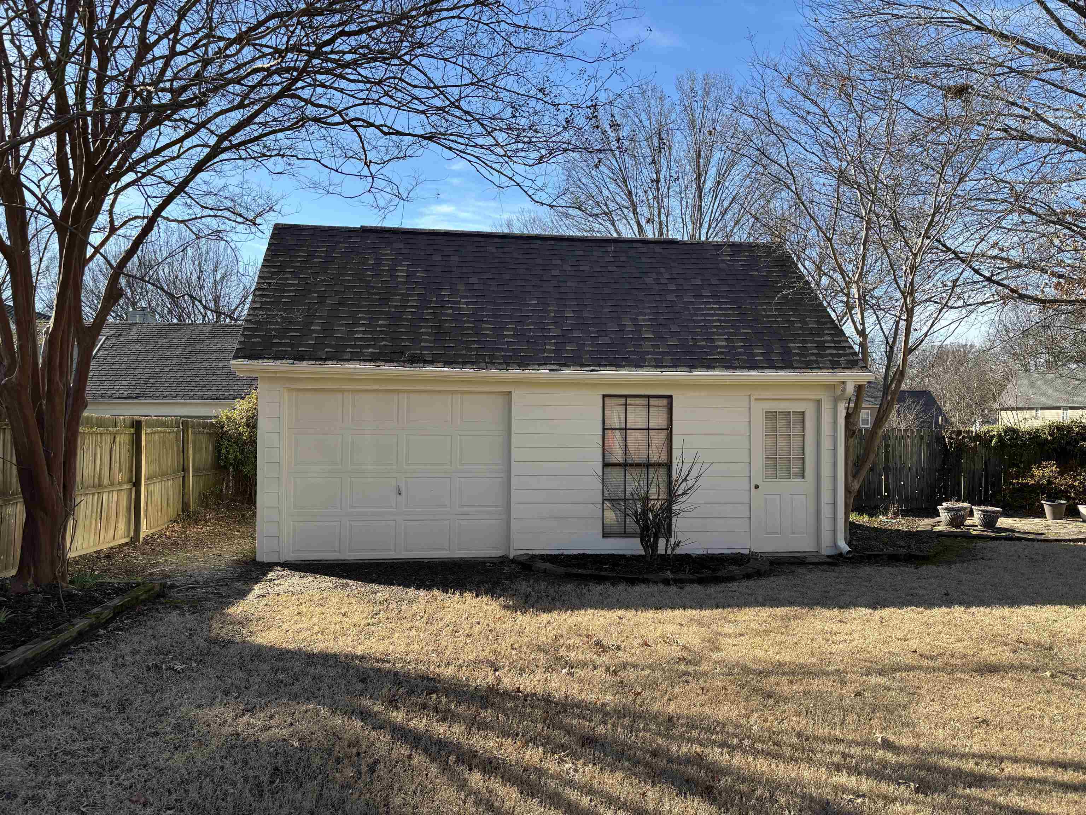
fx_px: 816
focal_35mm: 26
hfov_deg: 67.3
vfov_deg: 53.1
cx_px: 543
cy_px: 408
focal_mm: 5.96
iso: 50
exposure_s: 1/1311
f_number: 1.6
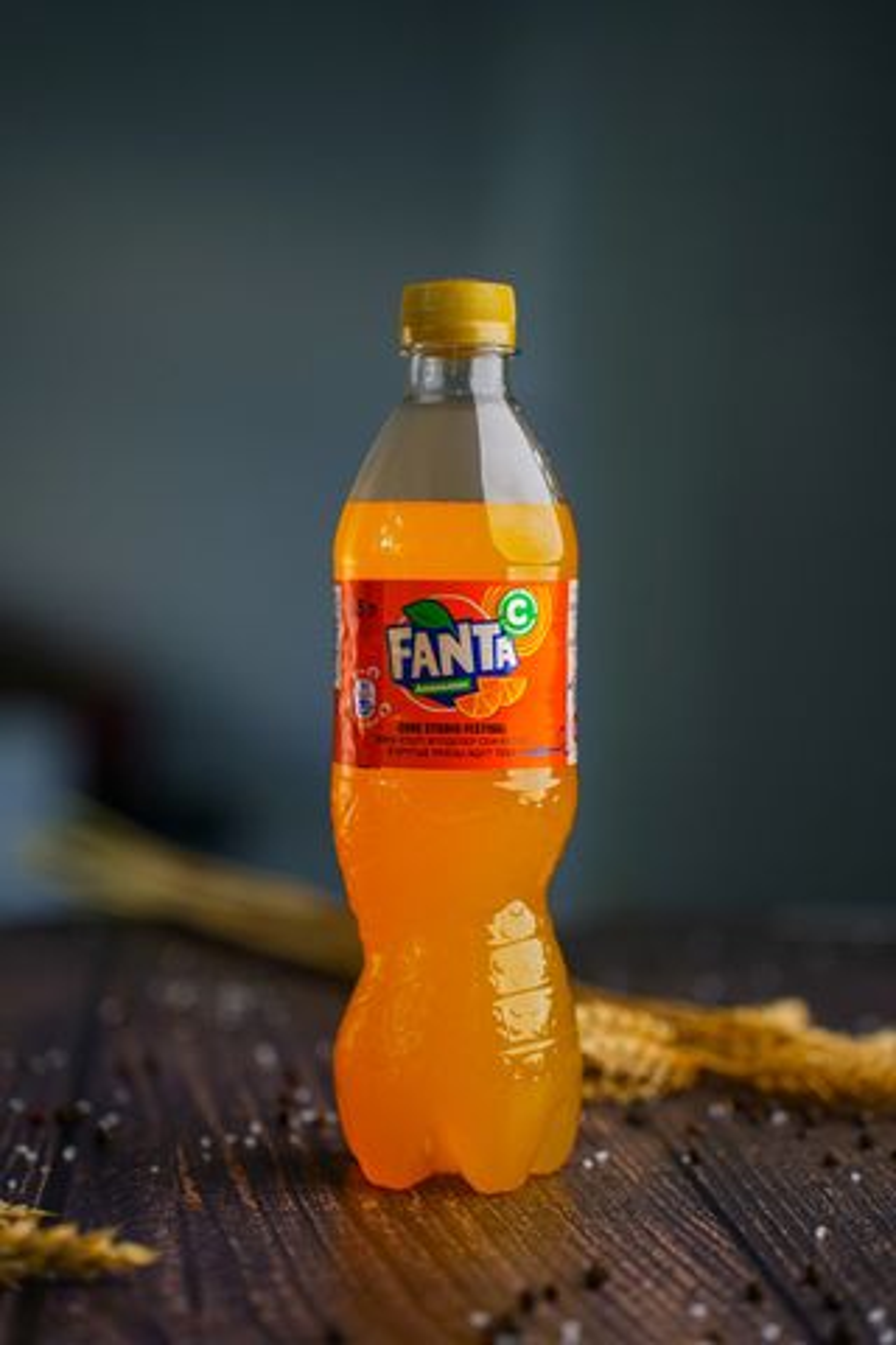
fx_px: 2800
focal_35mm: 75
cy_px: 672
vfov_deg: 27.0
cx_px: 448
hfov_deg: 18.2
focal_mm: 75
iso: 50
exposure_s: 1/80
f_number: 2.8
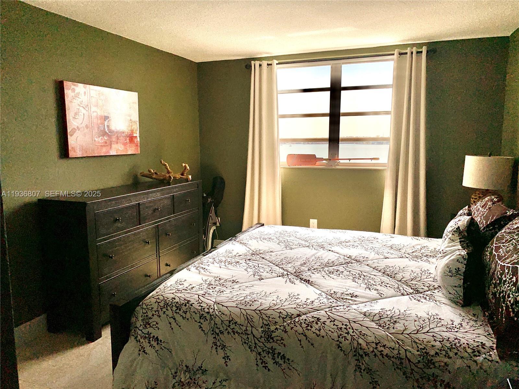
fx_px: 390
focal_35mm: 26
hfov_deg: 67.3
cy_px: 194
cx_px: 260
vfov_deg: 53.1
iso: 25
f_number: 1.8
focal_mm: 4.25
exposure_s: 1/1220
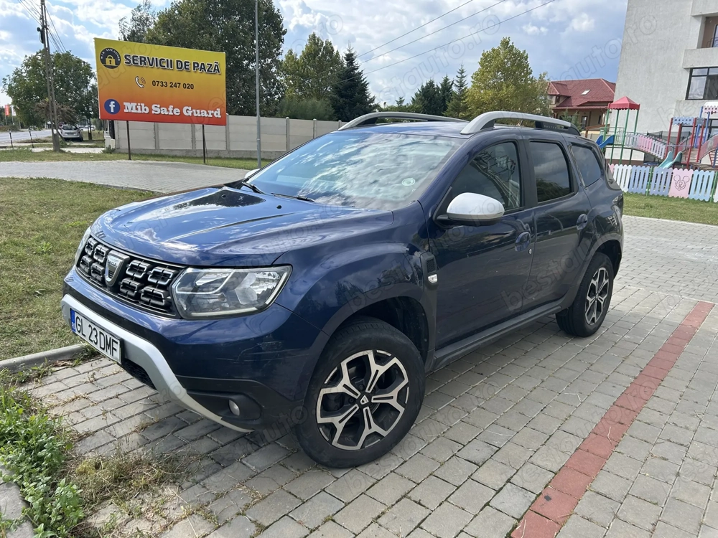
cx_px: 359
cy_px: 269
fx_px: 539
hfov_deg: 67.3
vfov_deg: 53.1
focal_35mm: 26
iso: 50
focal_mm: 5.7
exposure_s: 1/2353
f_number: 1.5
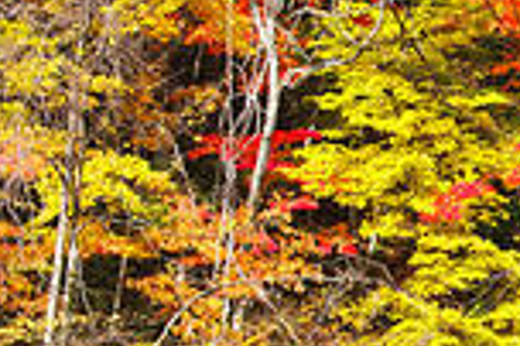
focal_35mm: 174
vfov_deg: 7.9
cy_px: 226
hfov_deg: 11.0
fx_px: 2511
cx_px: 968
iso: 100
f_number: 10
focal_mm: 44
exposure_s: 1/25
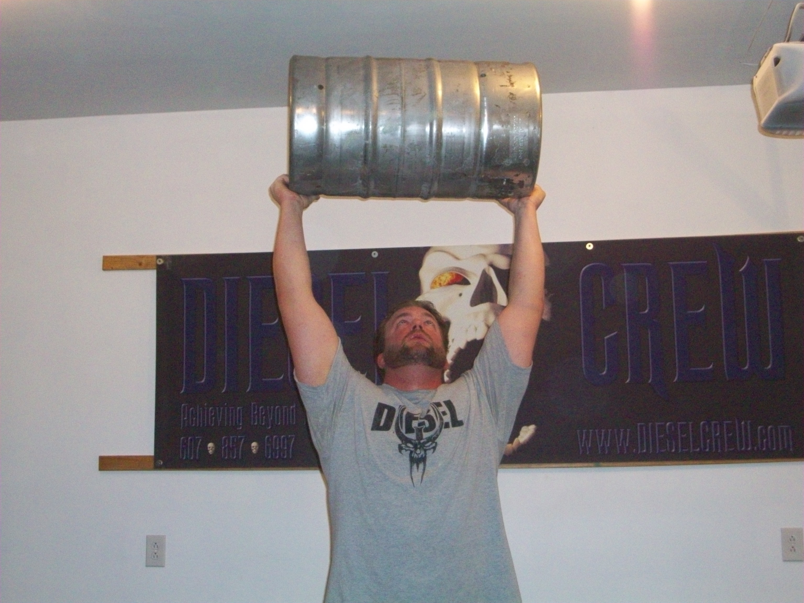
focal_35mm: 53
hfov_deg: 36.2
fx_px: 1231
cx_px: 402
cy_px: 302
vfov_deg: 27.5
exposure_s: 1/70.6
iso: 320
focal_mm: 8.8
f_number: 3.6
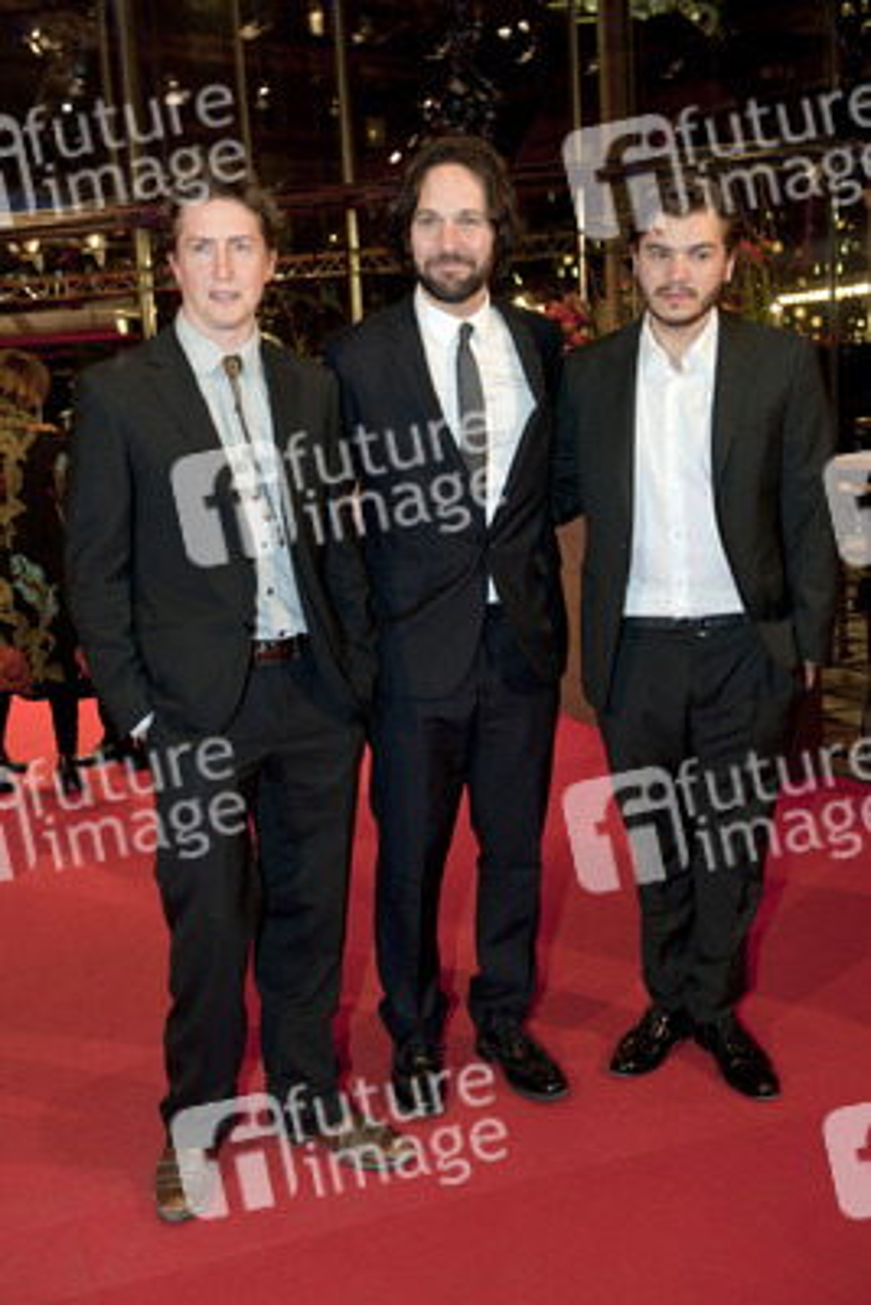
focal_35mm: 38
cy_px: 652
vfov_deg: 50.7
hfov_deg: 35.1
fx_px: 1378
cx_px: 436
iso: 1000
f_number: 4.5
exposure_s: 1/125
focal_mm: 38
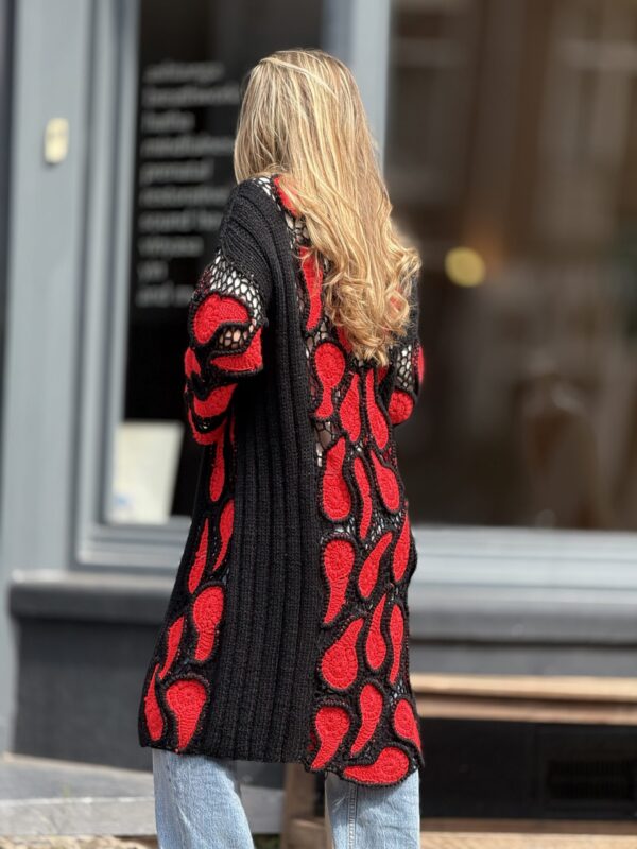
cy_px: 424
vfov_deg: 16.4
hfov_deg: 12.3
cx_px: 318
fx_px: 2944
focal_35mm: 120
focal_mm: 15.66
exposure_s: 1/470
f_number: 2.8
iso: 50
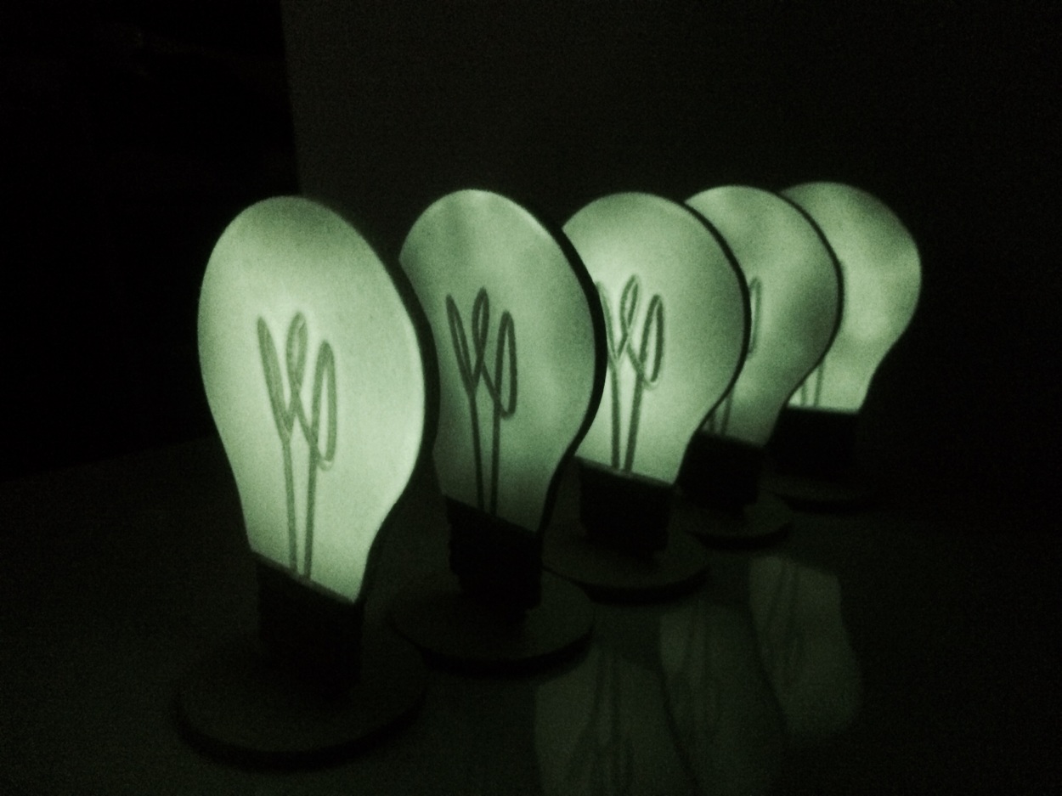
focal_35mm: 30
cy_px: 398
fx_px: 920
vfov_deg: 46.8
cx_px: 531
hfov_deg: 60.0
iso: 2500
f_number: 2.2
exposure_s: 1/15
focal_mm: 4.12
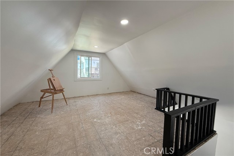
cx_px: 117
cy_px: 78
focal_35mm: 16
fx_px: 104
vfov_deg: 73.8
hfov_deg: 96.7
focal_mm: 16
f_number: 2.8
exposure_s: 1/160
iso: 100
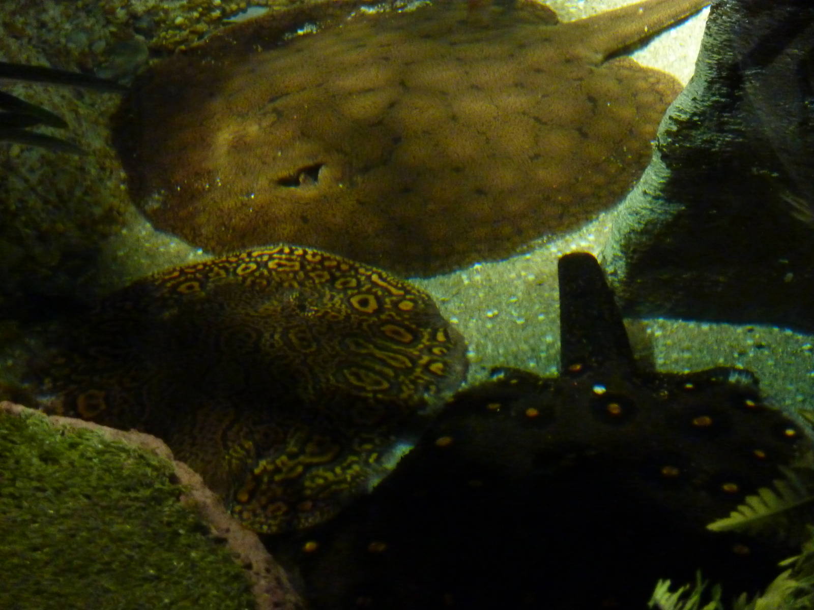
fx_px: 4280
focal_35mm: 182
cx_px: 407
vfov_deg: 8.2
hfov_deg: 10.9
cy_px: 305
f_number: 4.5
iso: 800
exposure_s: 1/8
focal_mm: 29.9
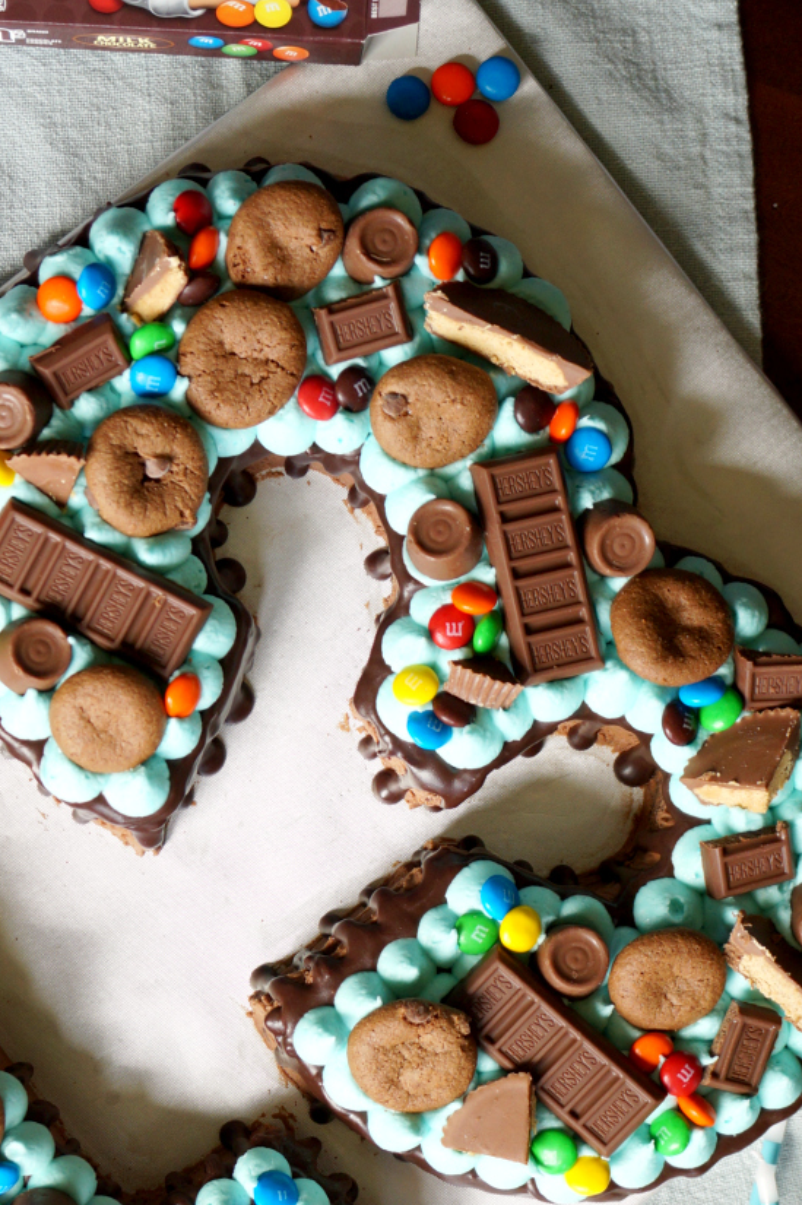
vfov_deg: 24.6
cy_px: 846
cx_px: 153
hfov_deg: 16.5
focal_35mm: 82
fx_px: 2743
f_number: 3.5
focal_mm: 30
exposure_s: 1/60
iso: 200
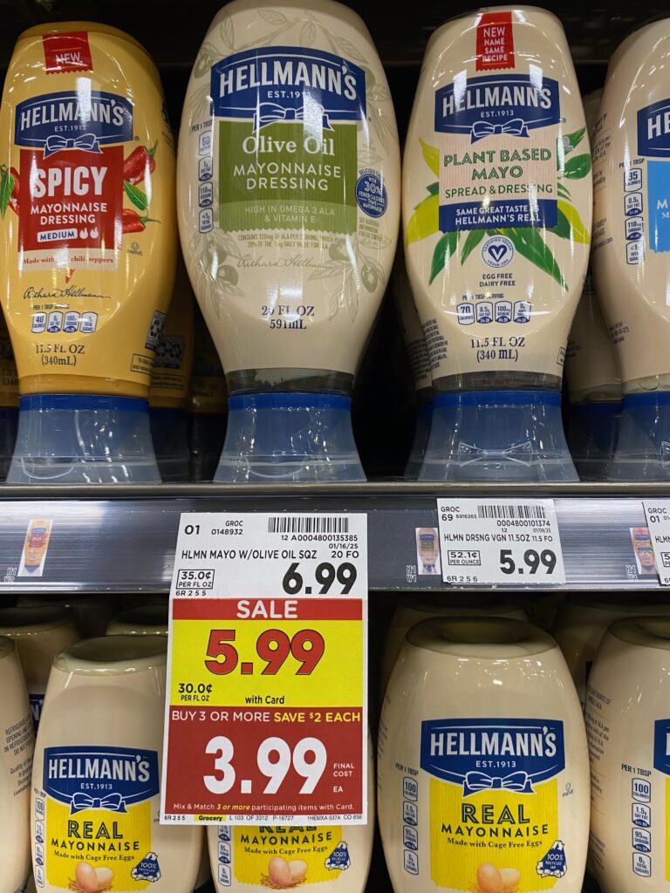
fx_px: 671
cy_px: 446
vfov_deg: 67.3
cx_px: 335
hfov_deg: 53.1
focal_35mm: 26
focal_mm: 4.25
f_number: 1.8
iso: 80
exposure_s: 1/60
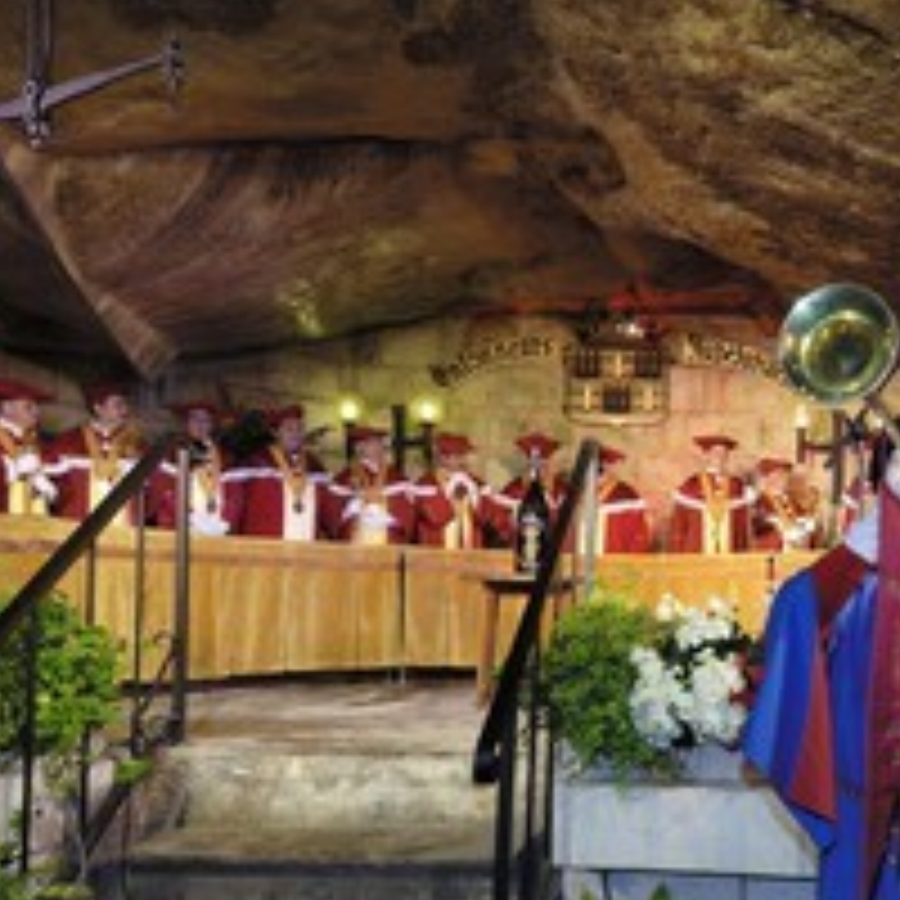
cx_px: 740
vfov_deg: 46.6
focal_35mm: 35
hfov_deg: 44.6
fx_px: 1026
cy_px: 598
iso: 200
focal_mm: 13
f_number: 4
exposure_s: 1/40
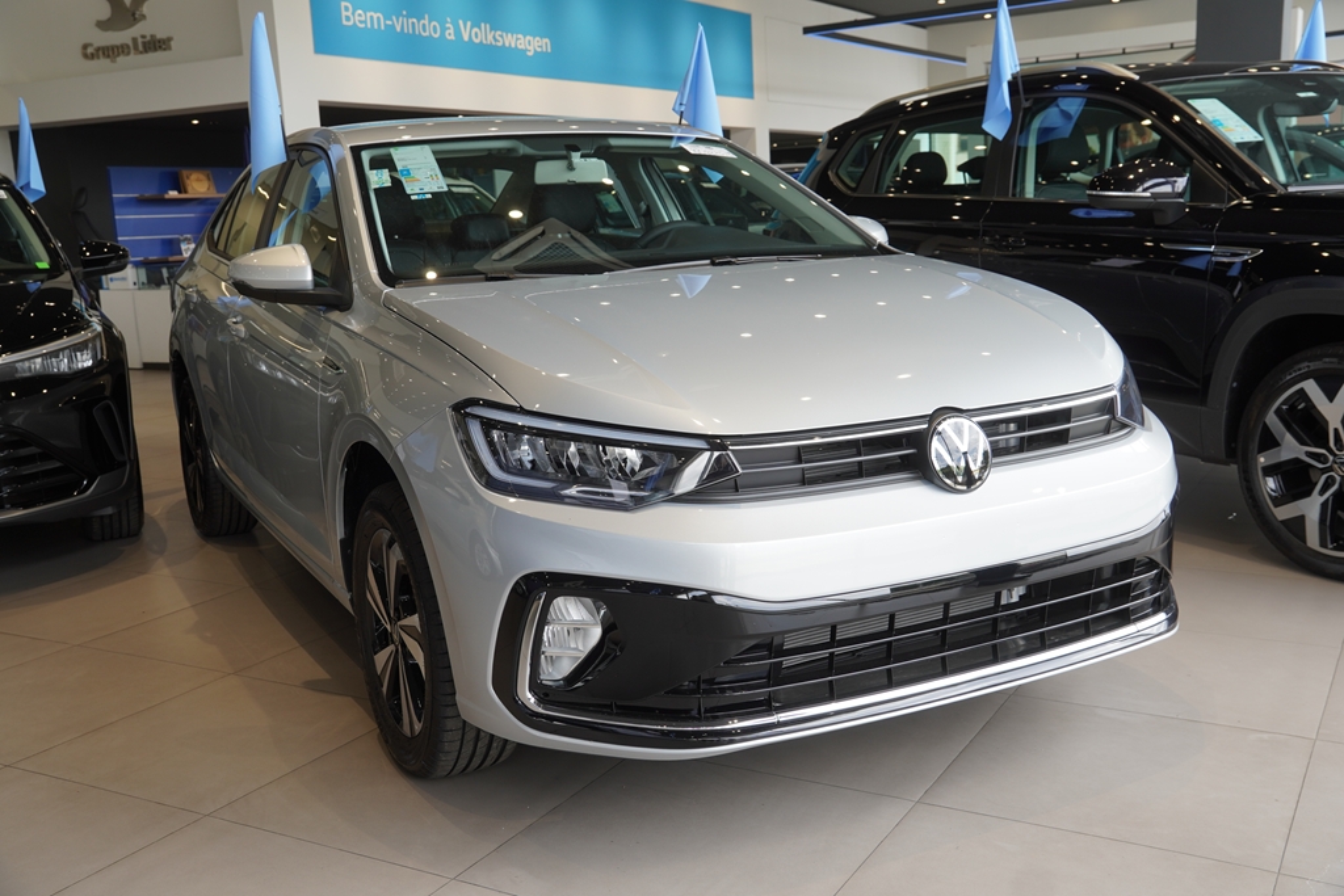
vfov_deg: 35.5
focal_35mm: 38
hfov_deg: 51.3
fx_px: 1400
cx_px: 672
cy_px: 448
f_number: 4.5
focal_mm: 25
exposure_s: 1/80
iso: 100
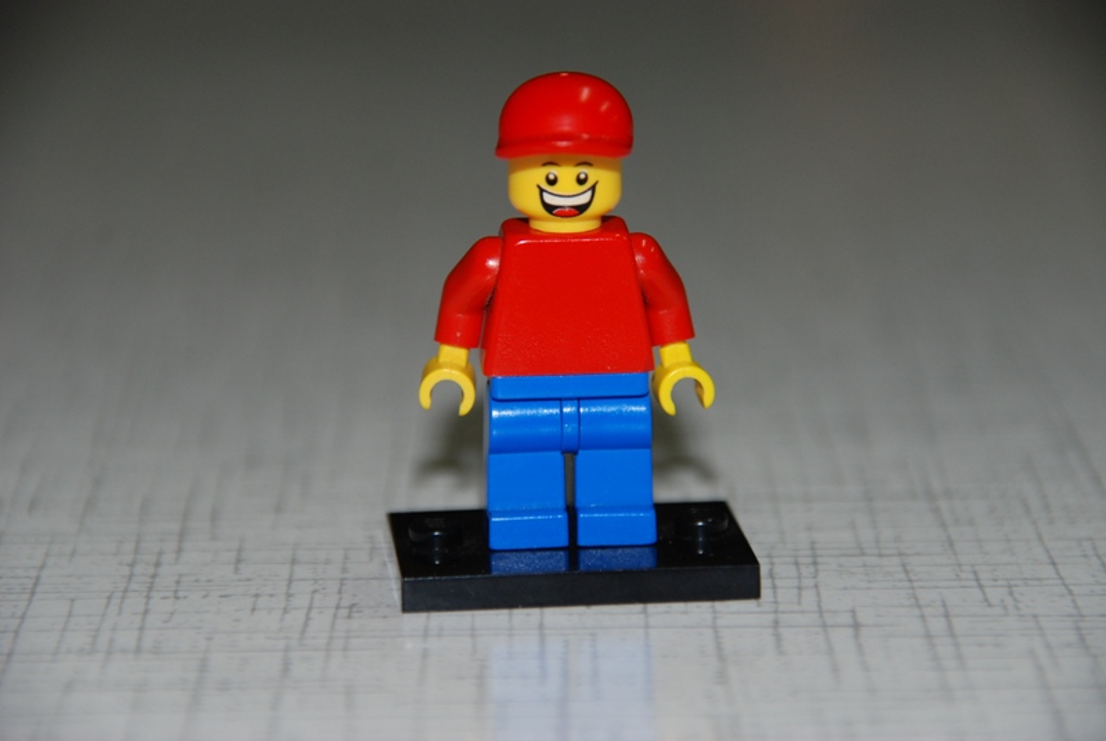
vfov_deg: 4.6
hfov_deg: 6.9
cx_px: 553
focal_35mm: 300
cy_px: 370
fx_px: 9230
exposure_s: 1/60
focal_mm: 200
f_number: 6.3
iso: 400
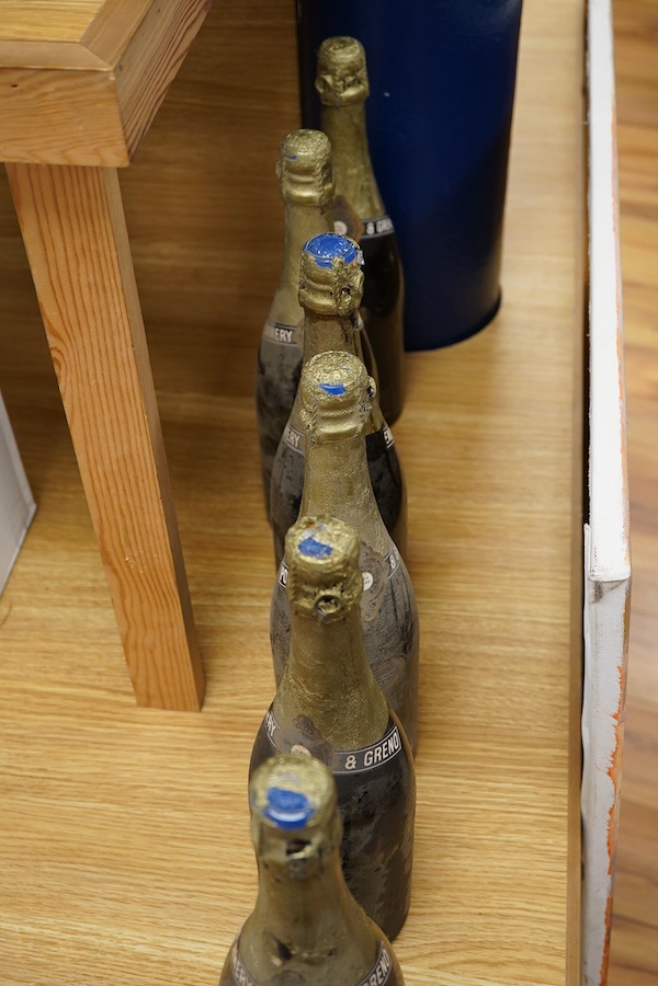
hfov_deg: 29.9
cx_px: 329
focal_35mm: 45
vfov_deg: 43.6
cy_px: 493
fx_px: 1234
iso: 1250
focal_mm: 30
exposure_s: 1/125
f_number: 7.1
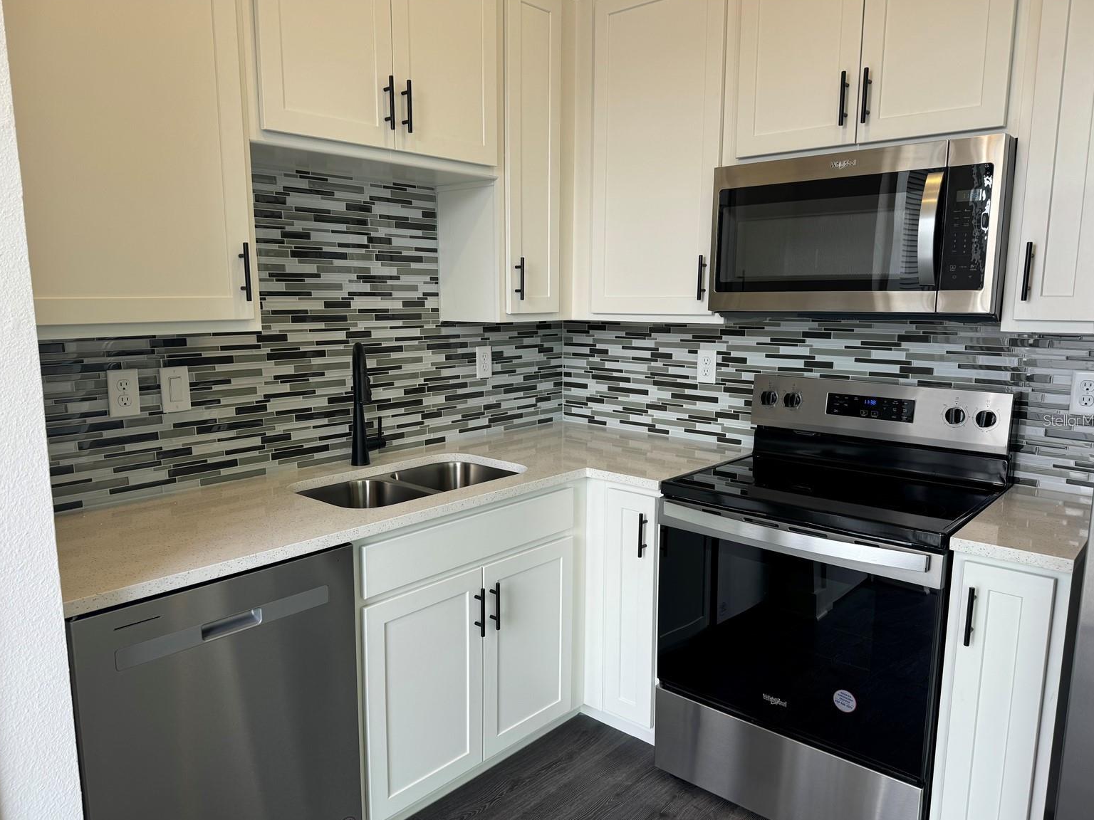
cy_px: 420
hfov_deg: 69.4
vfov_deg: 54.9
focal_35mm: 25
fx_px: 790
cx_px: 541
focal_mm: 6.76
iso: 50
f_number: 1.78
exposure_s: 1/120
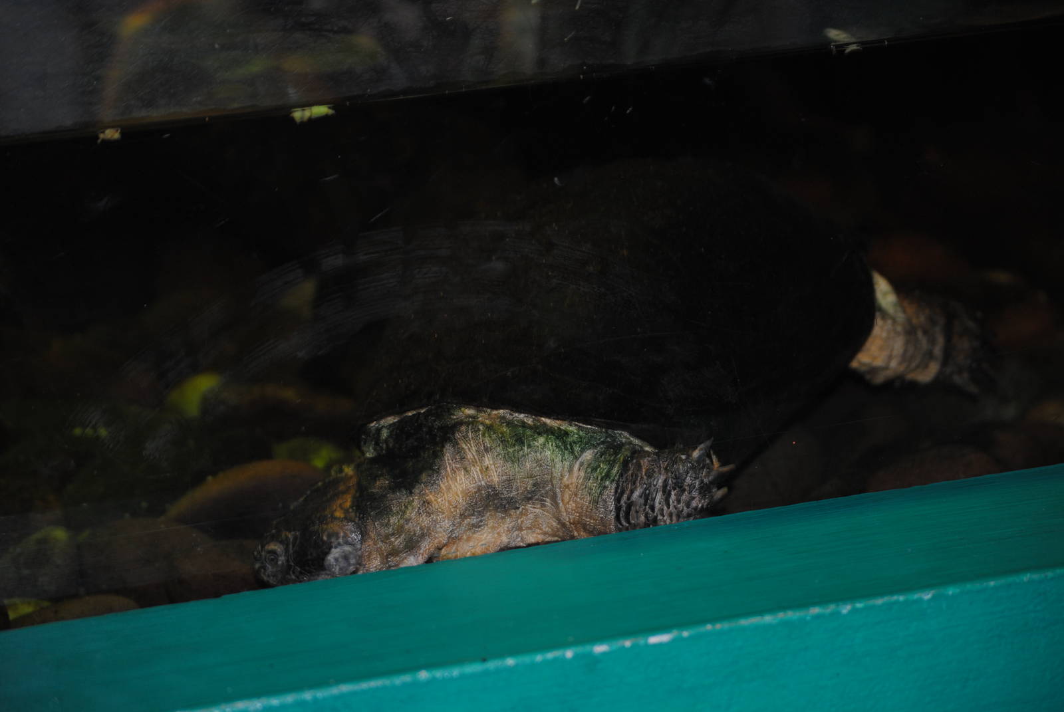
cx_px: 532
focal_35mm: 93
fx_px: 2752
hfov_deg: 21.9
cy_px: 356
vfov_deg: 14.7
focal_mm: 62
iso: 200
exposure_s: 1/60
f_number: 4.2
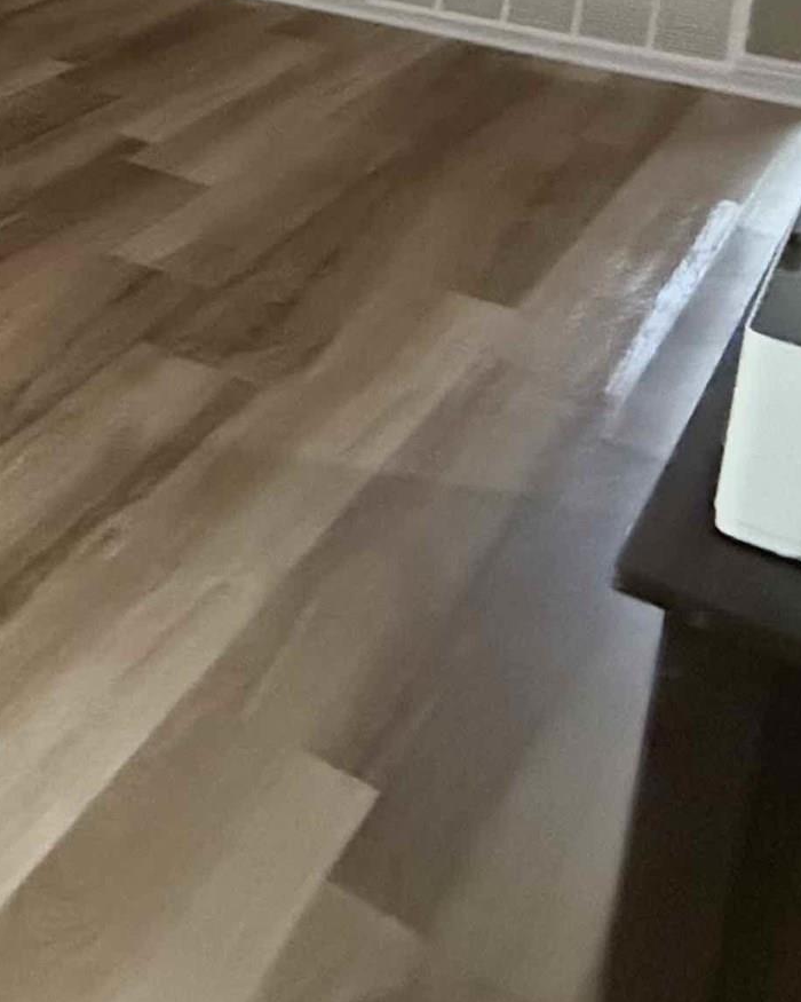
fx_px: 1422
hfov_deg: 20.3
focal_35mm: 48
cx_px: -704
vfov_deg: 32.2
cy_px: -196
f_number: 2.2
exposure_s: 1/60
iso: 1250
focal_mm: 2.22
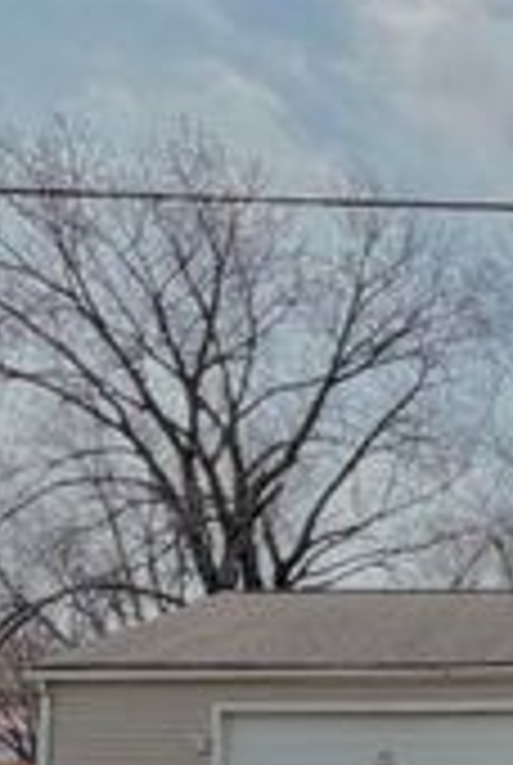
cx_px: 1035
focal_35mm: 57
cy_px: 677
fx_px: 1213
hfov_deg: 17.2
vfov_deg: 33.3
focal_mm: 2.22
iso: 20
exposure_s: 1/2092
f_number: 2.2
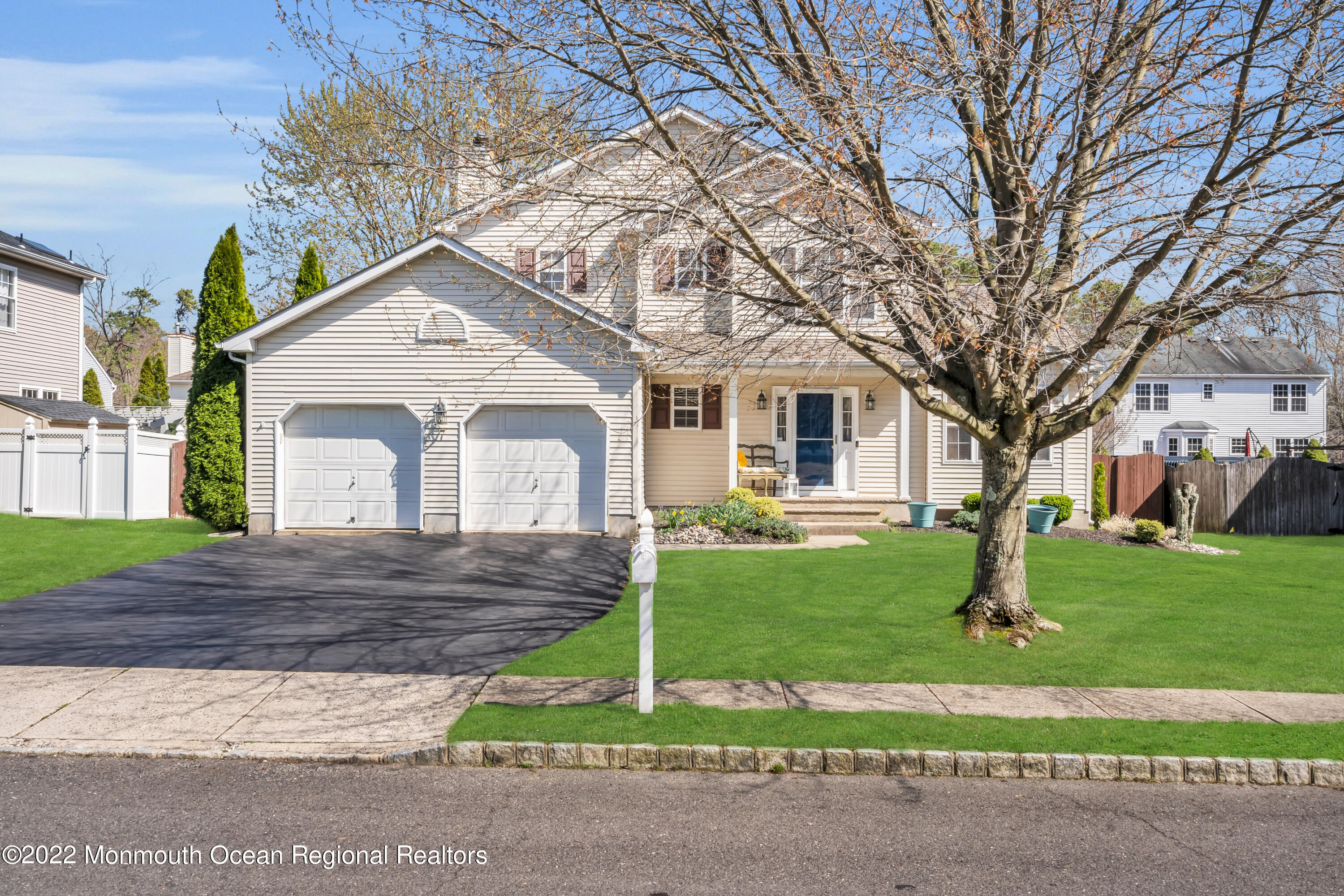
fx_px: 1195
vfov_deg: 41.1
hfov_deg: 58.7
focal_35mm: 32
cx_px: 672
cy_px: 448
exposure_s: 1/20
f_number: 16
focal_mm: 32
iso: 100
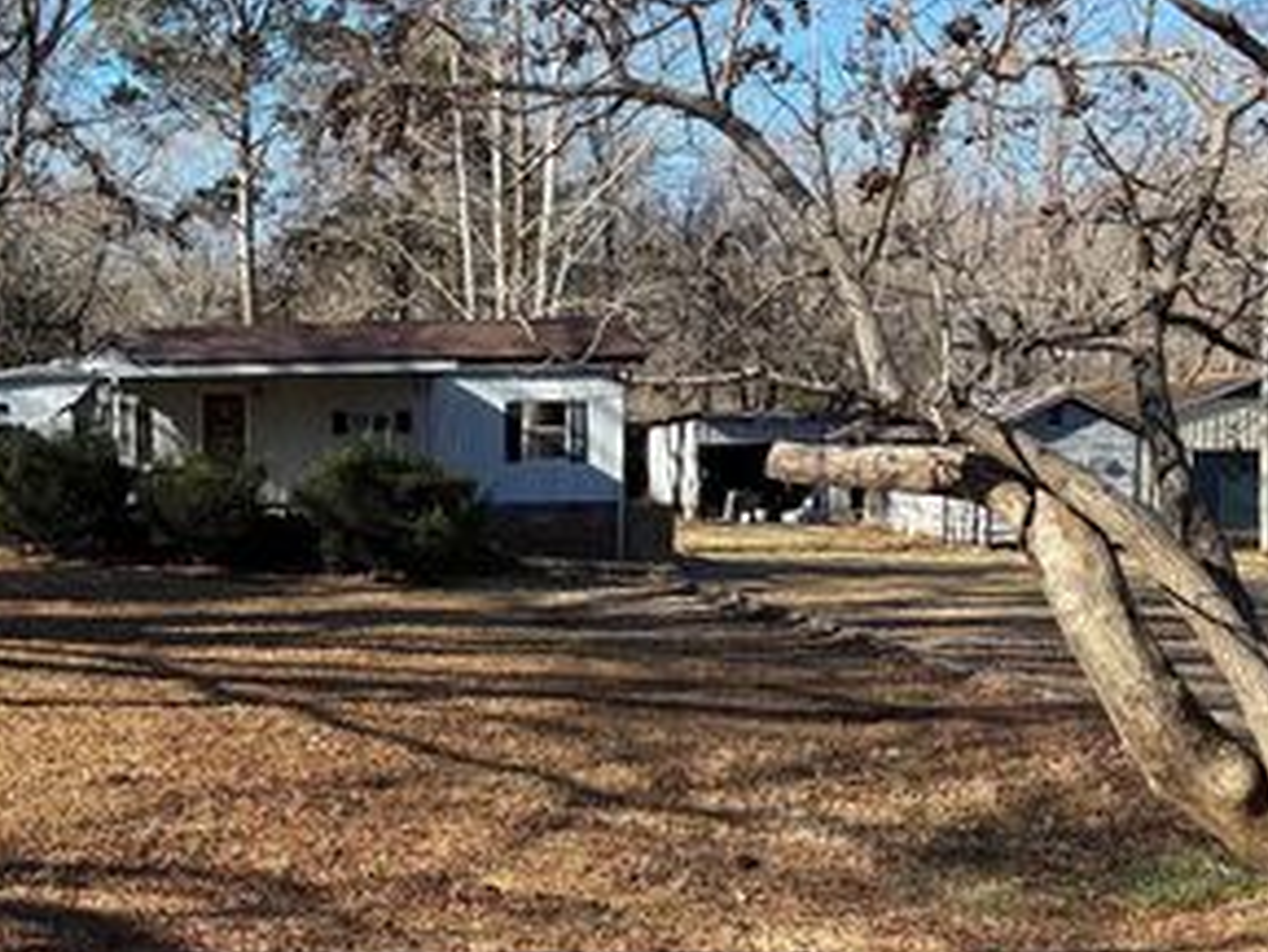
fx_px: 1649
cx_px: 206
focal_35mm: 45
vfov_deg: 32.2
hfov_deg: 39.9
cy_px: 502
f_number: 1.6
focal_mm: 5.96
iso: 50
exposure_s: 1/1064
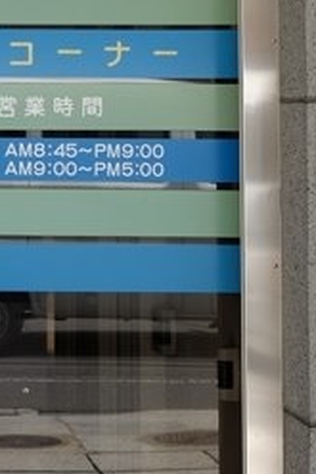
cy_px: 56
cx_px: -197
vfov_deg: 13.3
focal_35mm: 153
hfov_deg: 8.7
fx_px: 2012
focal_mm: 27.7
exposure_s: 1/125
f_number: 5.6
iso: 200
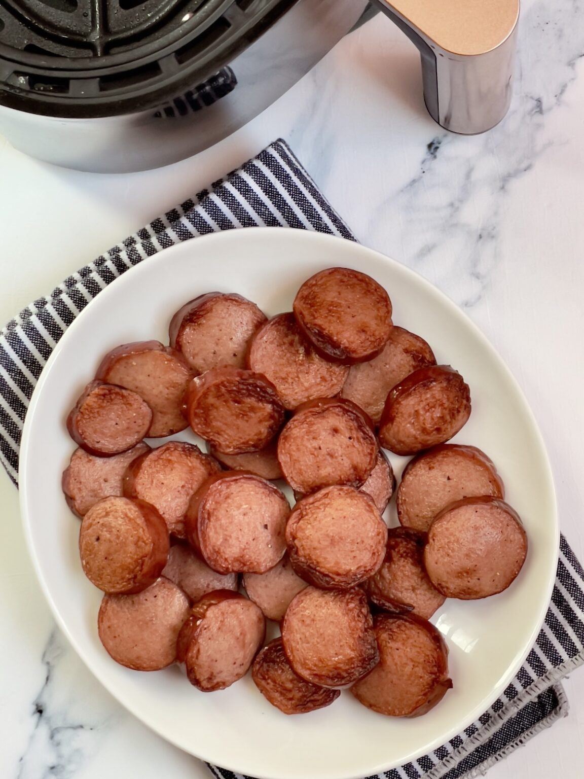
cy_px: 390
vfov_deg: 36.8
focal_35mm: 52
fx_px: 1170
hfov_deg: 28.0
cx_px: 292
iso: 64
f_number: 2
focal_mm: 6
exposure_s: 1/122
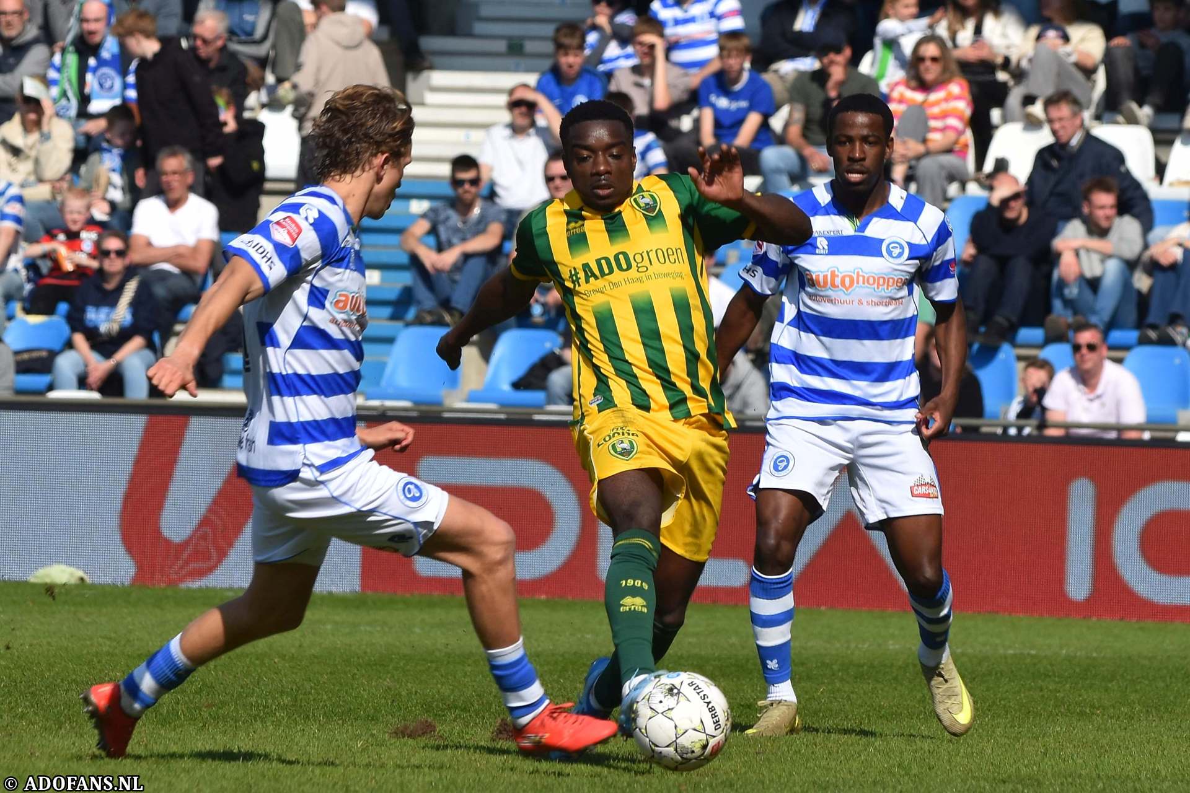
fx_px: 9420
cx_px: 595
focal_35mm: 285
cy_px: 396
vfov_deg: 4.8
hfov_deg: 7.2
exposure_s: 1/800
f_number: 5.6
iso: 125
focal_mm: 190
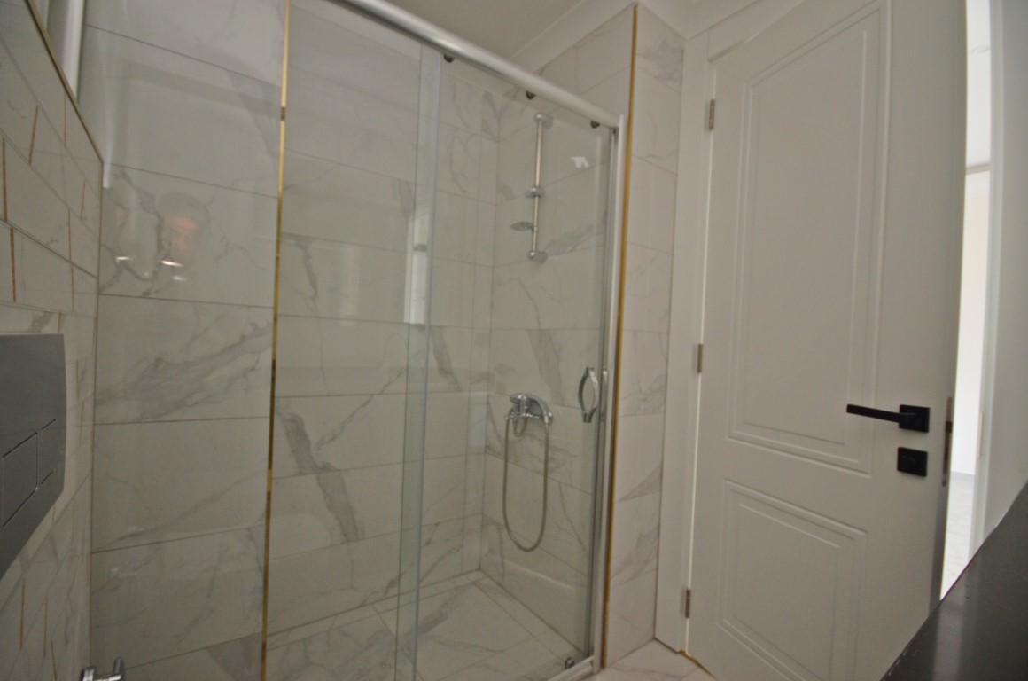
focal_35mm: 15
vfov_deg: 77.1
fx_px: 427
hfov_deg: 100.5
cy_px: 340
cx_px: 514
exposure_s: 1/60
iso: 800
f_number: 4
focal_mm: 10
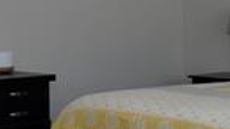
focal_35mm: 103
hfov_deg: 20.7
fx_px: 628
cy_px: 31
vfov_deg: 11.7
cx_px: 143
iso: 1250
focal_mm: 14
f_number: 10
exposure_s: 1/160
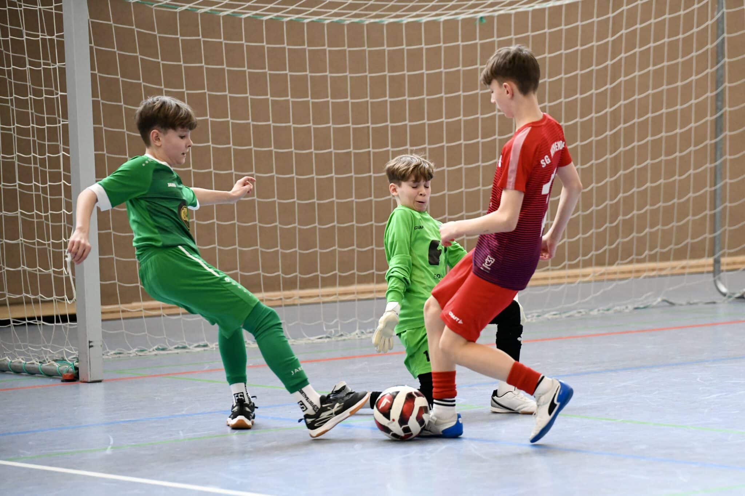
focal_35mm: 125
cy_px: 248
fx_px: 2586
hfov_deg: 16.4
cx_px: 372
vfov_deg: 11.0
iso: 5000
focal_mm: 125
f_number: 2.8
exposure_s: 1/1250
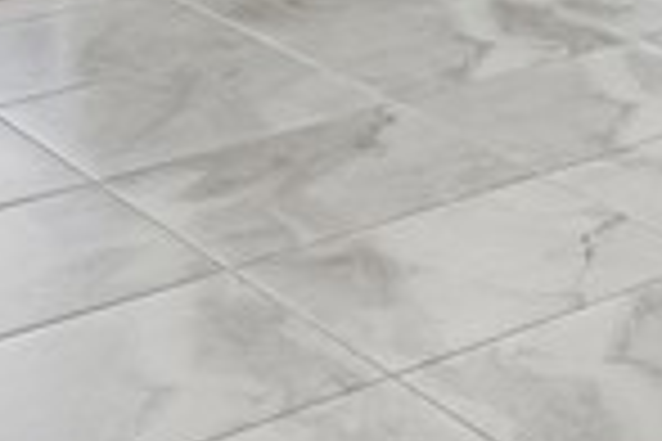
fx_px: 2170
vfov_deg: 9.9
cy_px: -682
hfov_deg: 14.1
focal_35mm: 118
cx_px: 1392
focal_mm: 16
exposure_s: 1/80
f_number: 9
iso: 200
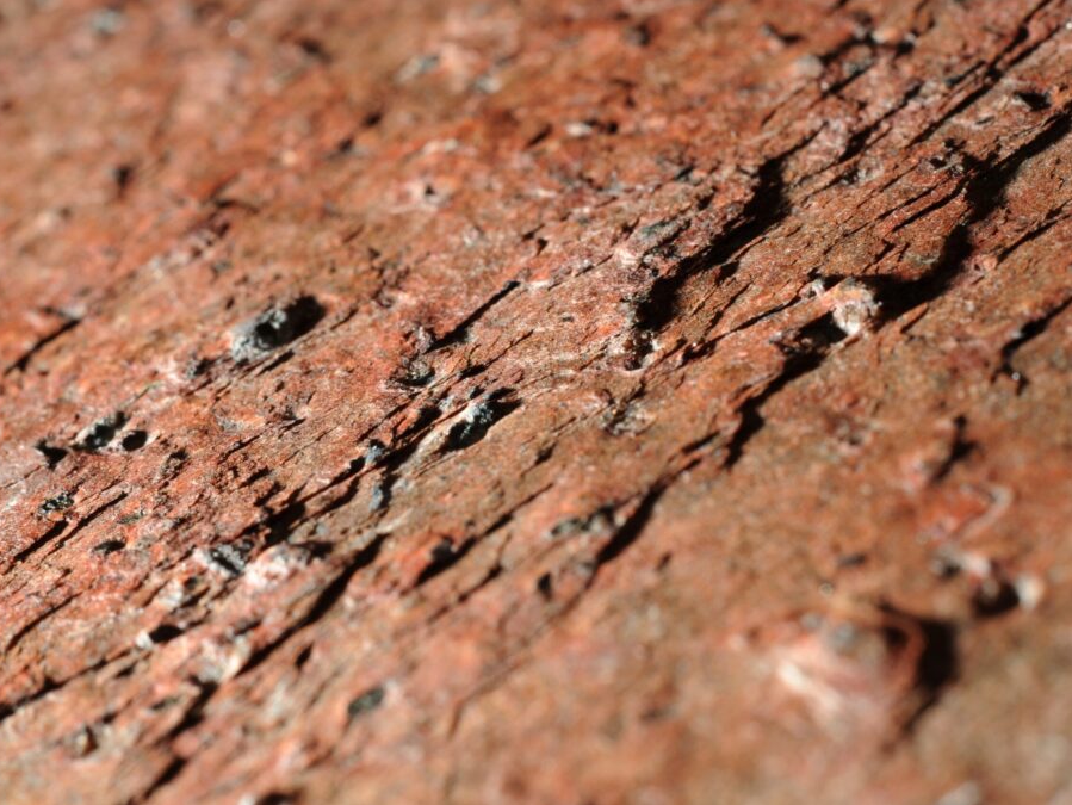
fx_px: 2540
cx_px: 597
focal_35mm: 82
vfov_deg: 18.0
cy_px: 403
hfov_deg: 23.8
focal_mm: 50
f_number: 10
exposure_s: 1/60
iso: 200
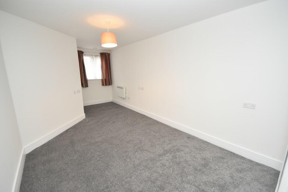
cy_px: 96
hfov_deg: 100.4
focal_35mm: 15
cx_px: 144
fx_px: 120
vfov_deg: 77.3
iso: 1100
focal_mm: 10
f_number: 4
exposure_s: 1/125
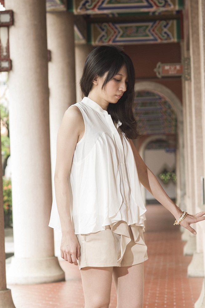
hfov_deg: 9.4
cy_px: 214
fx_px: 1240
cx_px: 117
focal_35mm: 145
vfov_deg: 14.1
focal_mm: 85
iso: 100
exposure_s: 1/80
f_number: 5.6
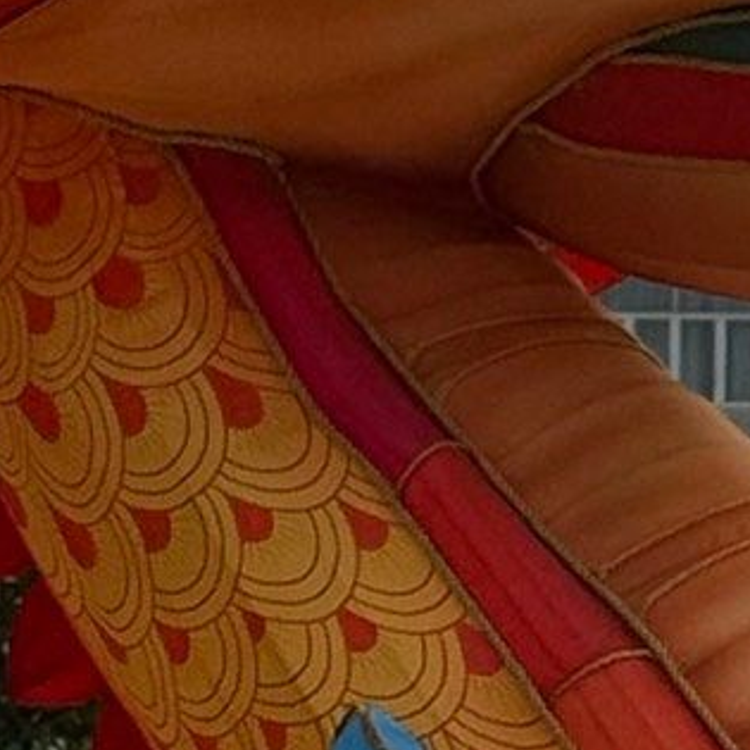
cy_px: -343
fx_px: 9021
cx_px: 736
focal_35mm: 368
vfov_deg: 4.7
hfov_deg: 4.8
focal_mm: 6.86
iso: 80
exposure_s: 1/12500
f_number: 1.78
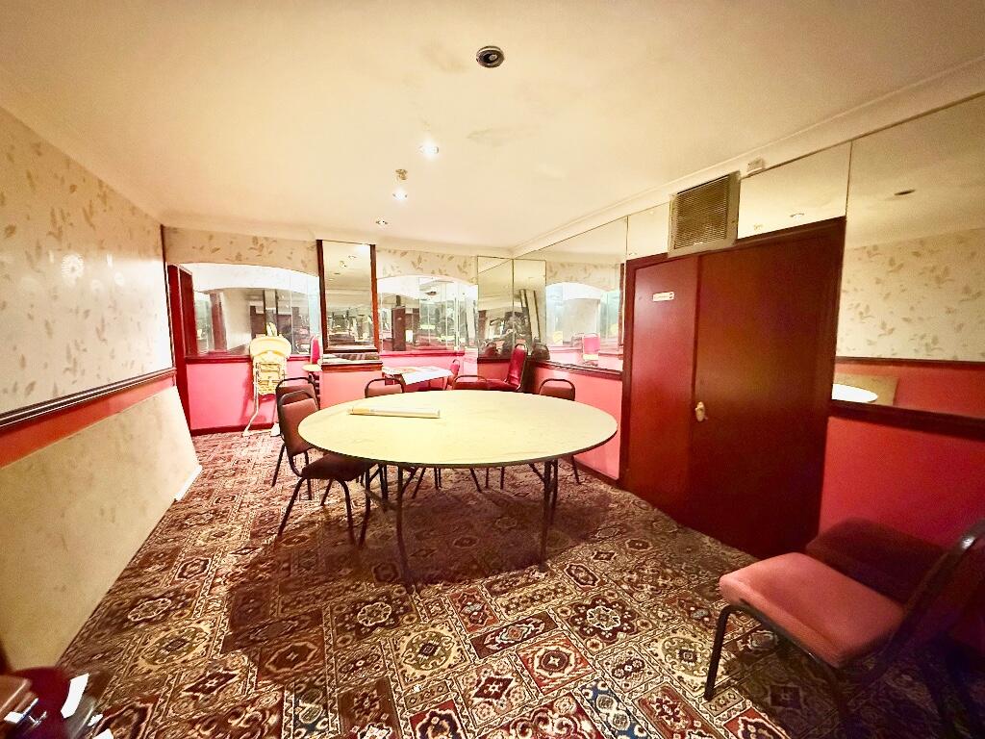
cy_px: 370
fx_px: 398
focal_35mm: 14
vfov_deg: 85.7
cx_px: 492
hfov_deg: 102.1
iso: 1000
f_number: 2.2
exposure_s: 1/50
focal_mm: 2.22
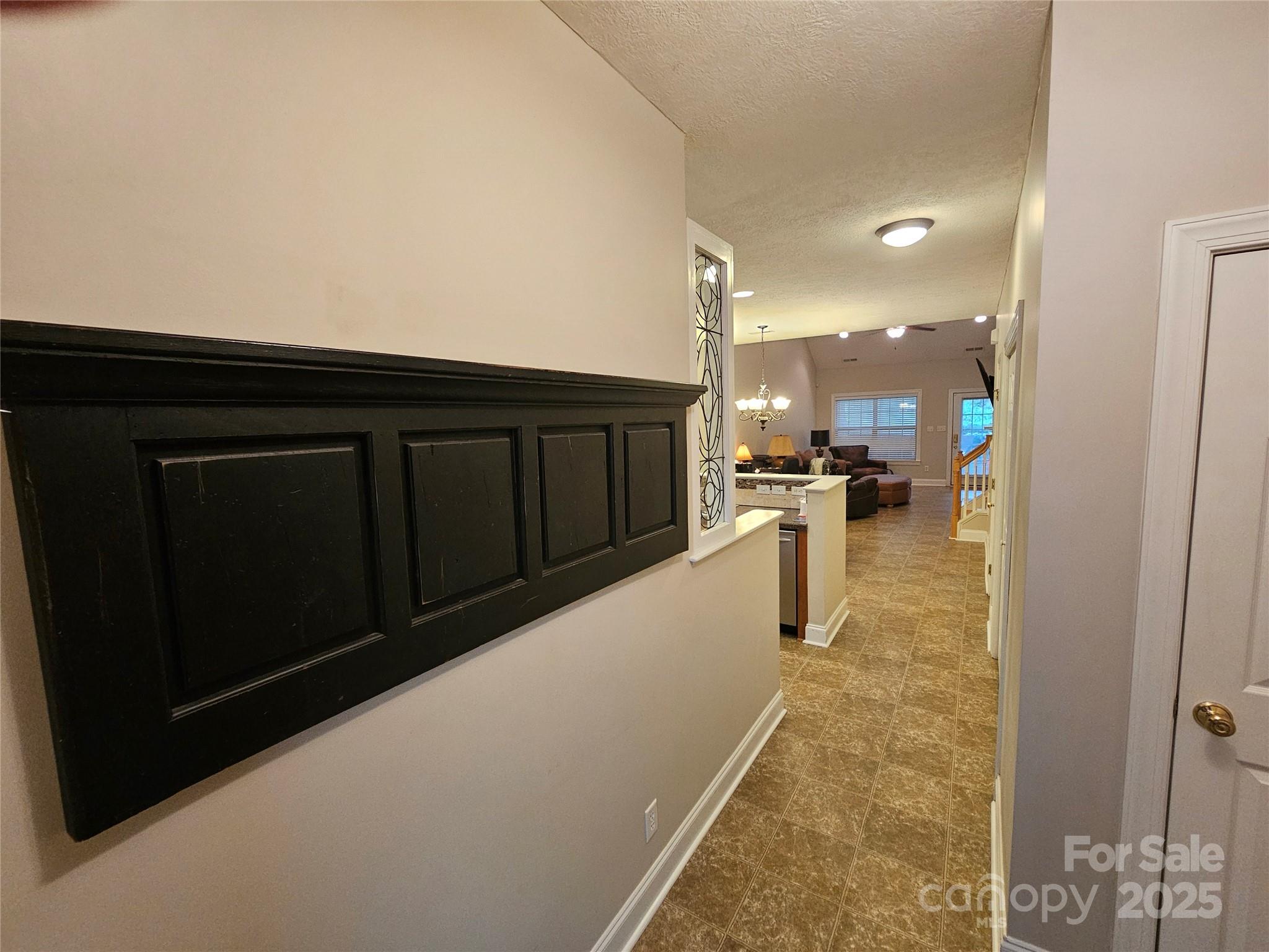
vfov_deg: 89.9
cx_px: 634
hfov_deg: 106.2
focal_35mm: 13
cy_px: 476
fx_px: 477
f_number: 2.2
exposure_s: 1/40
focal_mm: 2.2
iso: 320
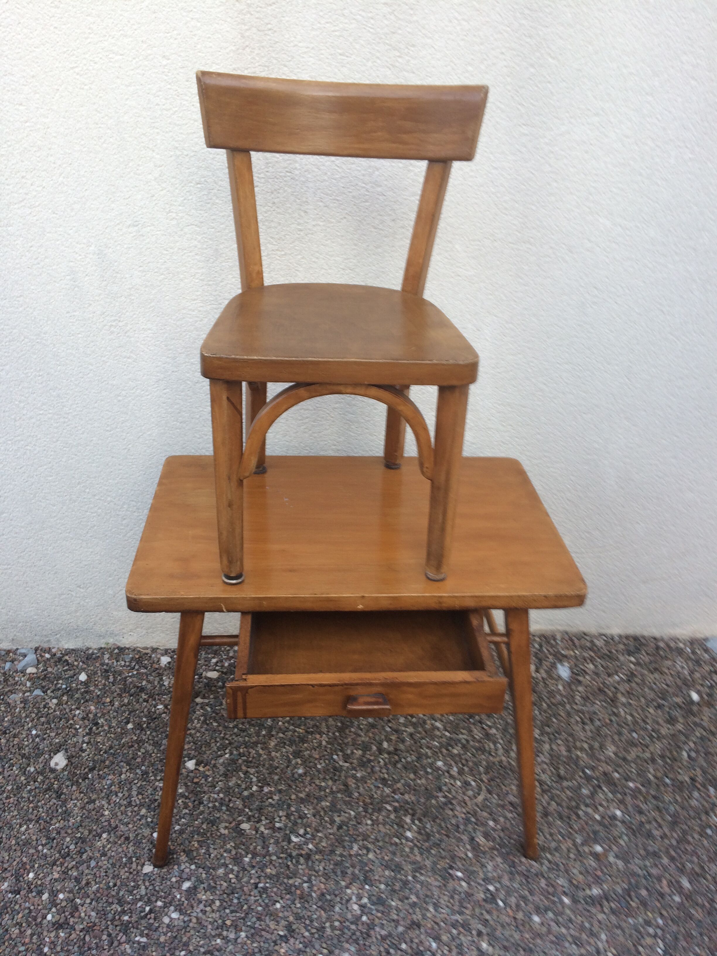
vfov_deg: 61.7
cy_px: 478
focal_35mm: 29
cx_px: 358
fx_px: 801
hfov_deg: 48.2
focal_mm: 4.15
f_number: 2.2
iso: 40
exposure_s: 1/50
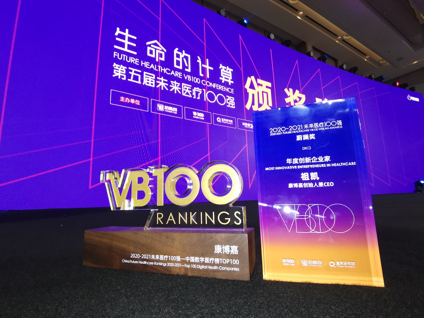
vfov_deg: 74.7
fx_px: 208
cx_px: 212
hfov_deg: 91.0
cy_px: 159
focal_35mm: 17
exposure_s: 1/50
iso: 250
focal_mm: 2.26
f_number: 2.2
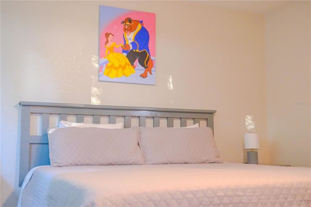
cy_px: 104
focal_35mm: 42
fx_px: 363
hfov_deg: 46.4
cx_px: 156
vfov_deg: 31.8
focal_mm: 28
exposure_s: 1/80
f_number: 2.5
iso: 1600
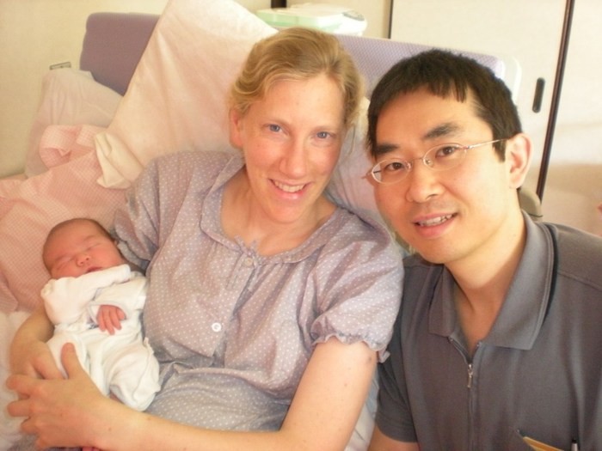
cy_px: 226
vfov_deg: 37.7
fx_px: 661
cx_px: 301
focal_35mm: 38
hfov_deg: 49.0
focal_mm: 6.3
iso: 400
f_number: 3.1
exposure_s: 1/12
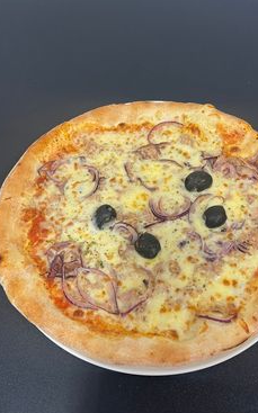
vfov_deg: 59.6
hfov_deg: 39.2
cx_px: 154
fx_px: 360
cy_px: 219
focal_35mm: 32
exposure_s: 1/50
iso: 125
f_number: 1.6
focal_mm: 5.1
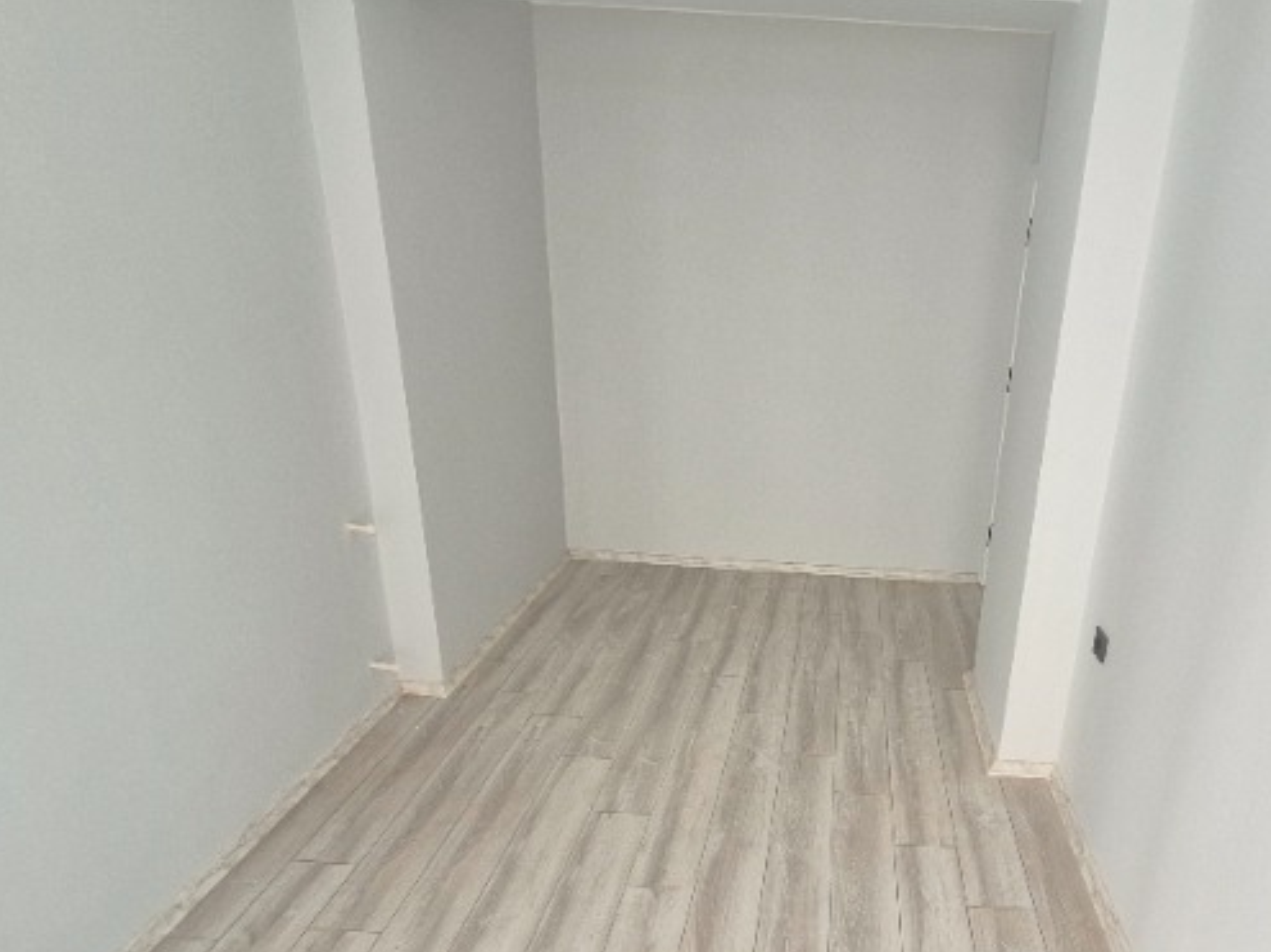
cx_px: 806
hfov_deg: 77.4
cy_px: 554
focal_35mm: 21
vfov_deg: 63.0
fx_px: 771
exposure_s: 1/50
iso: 64
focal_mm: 1.74
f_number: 2.2
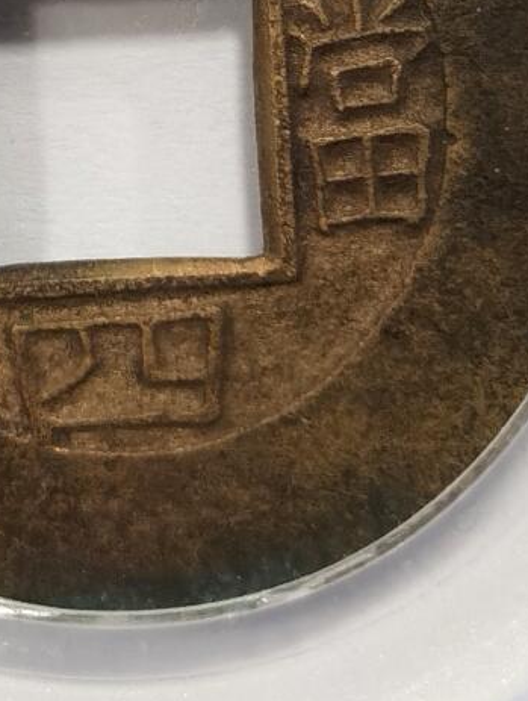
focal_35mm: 210
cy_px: -221
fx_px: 4257
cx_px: 111
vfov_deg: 9.2
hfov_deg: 7.1
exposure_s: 1/100
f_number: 16
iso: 160
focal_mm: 5.56
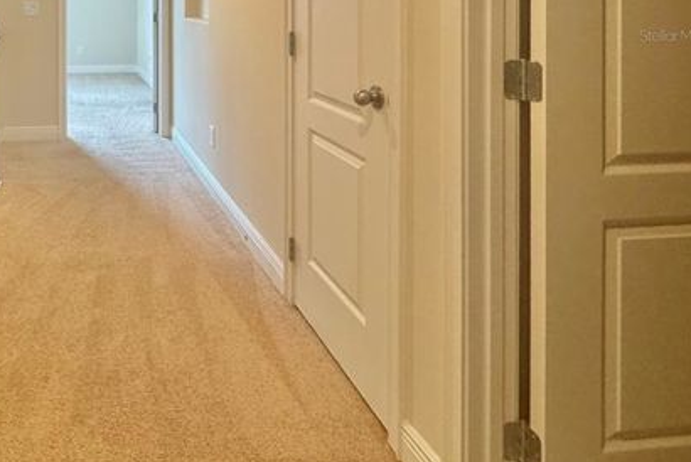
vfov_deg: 45.8
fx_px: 480
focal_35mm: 25
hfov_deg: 63.7
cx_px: 115
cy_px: 35
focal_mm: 2.22
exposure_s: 1/60
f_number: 2.2
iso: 250
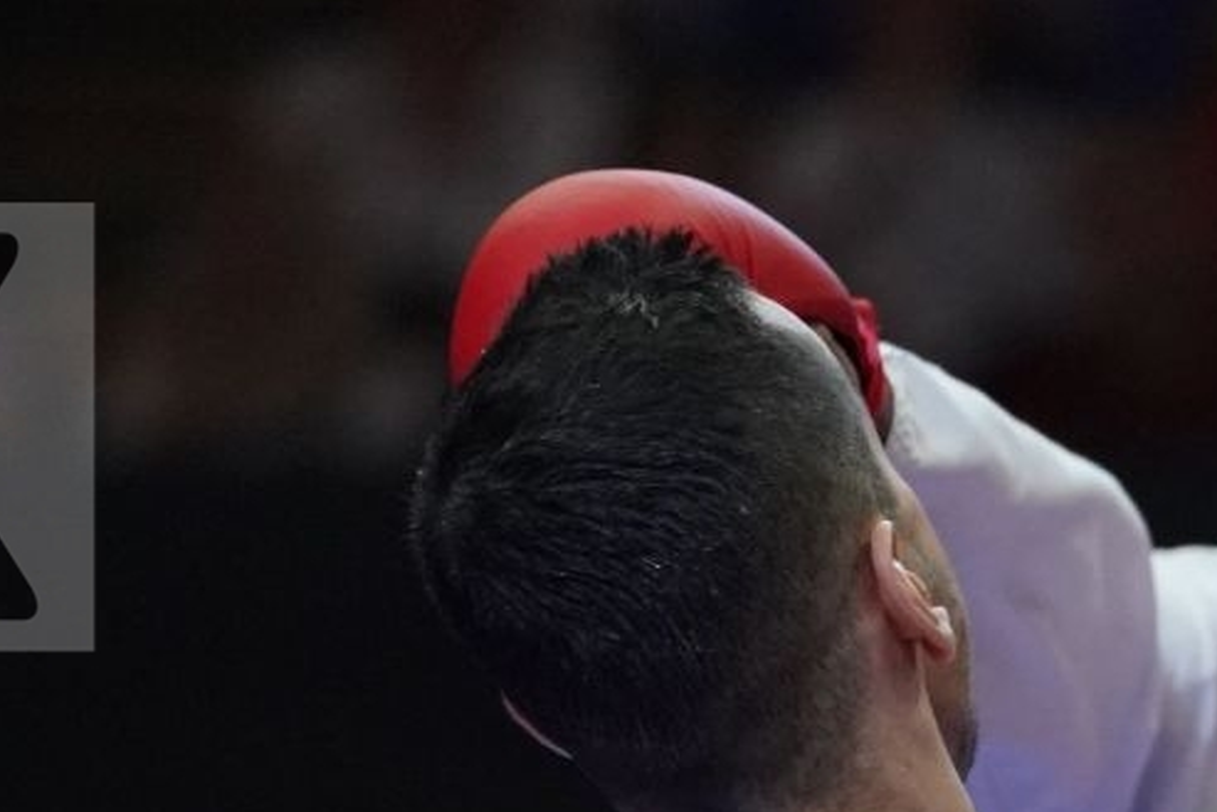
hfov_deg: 2.8
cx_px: 1538
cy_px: 1301
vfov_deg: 1.9
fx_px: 24684
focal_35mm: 730
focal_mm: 200
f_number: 2.8
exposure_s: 1/1000
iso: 4000
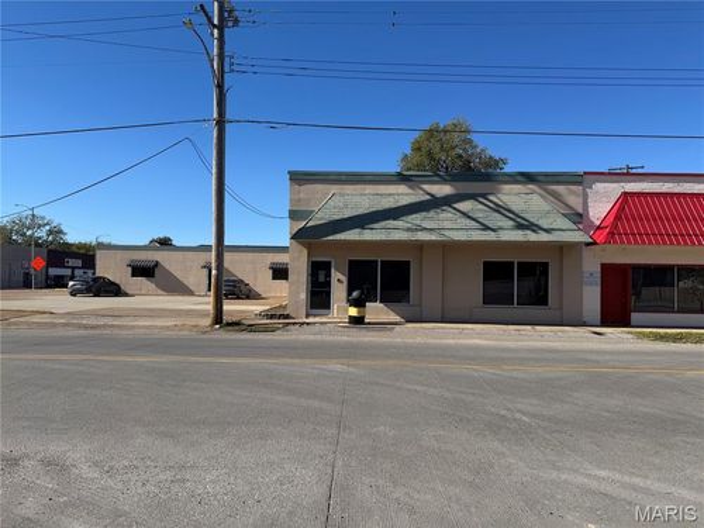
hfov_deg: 71.6
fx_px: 488
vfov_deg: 56.8
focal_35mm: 24
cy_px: 264
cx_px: 352
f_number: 1.78
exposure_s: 1/4950
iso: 80
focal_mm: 6.76
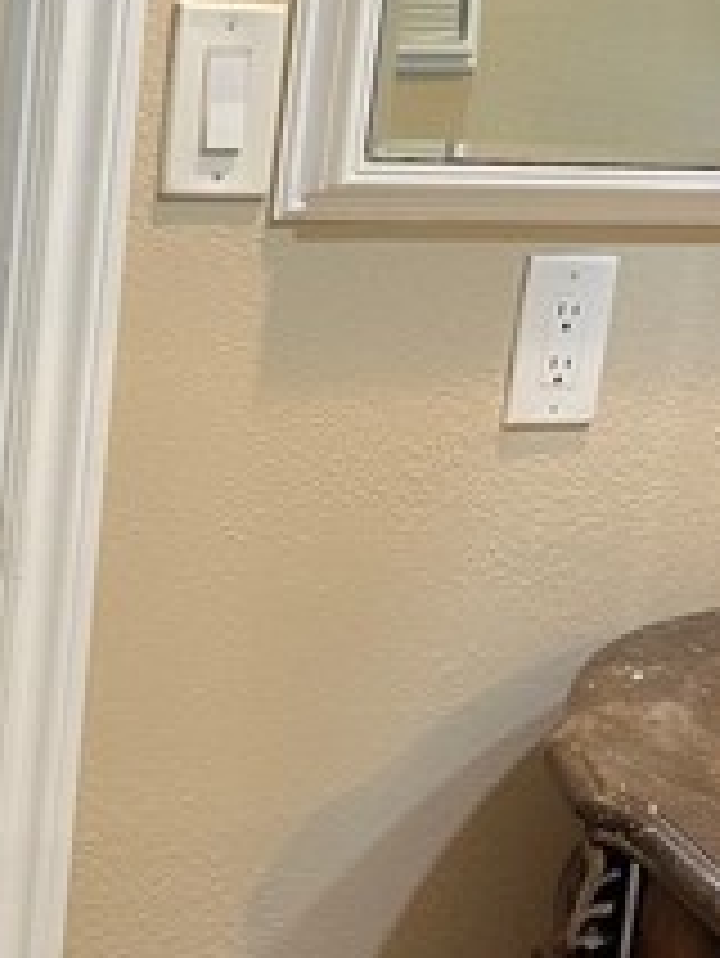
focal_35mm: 78
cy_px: 328
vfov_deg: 24.9
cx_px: -4
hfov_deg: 18.4
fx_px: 2161
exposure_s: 1/60
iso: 125
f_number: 1.6
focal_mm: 5.1
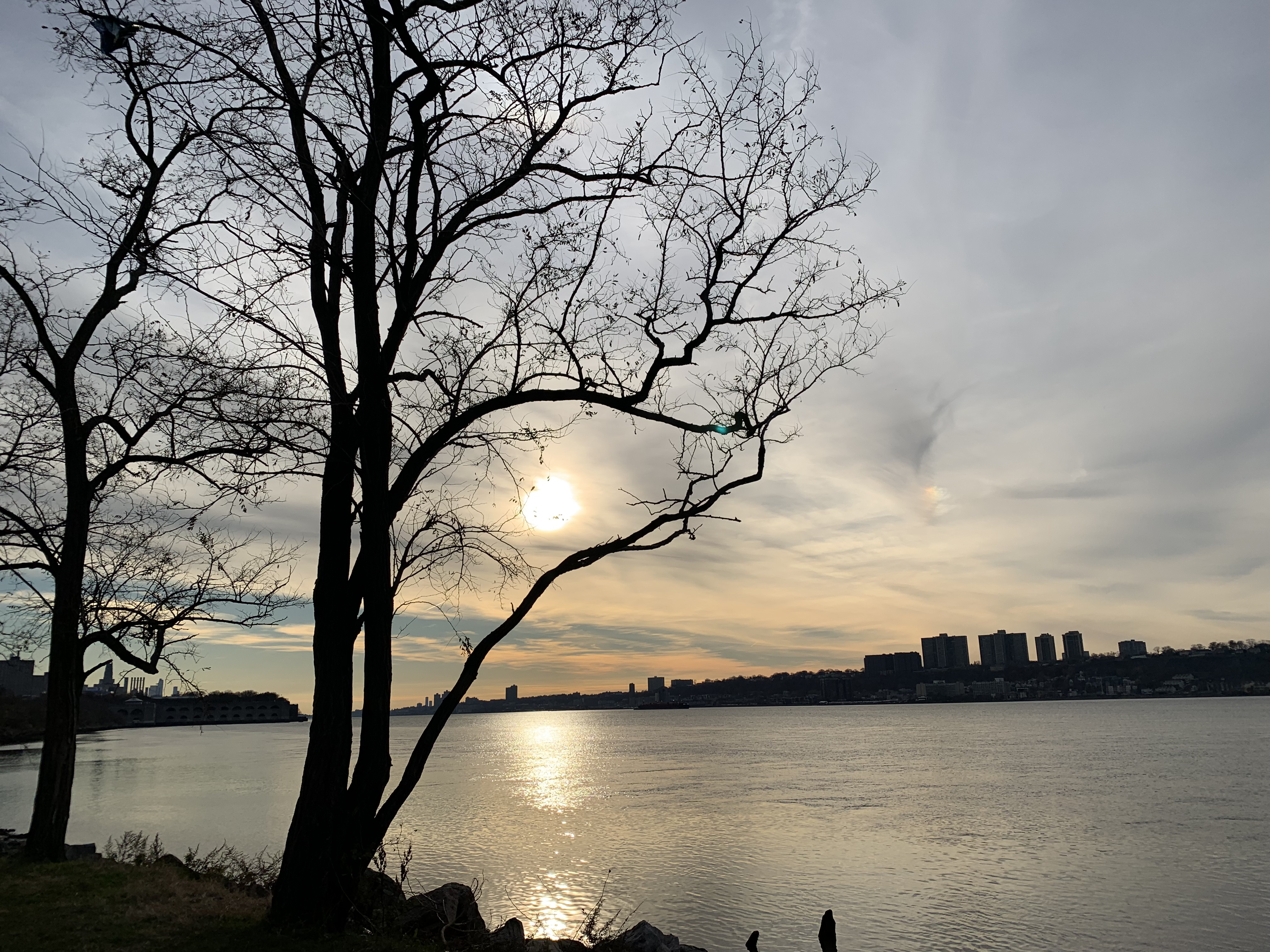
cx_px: 635
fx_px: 954
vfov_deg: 53.1
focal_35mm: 26
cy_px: 476
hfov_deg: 67.3
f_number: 1.8
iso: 25
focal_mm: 4.25
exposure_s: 1/5714
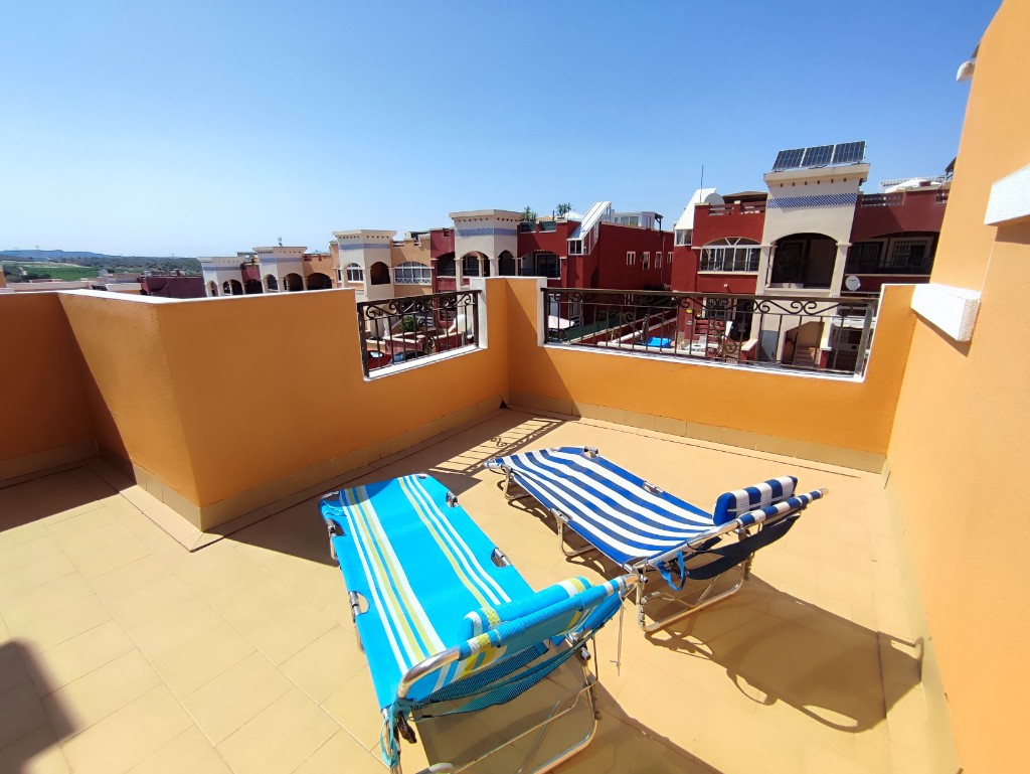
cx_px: 515
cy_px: 387
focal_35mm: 16
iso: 50
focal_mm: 1.65
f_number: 2.2
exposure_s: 1/1508
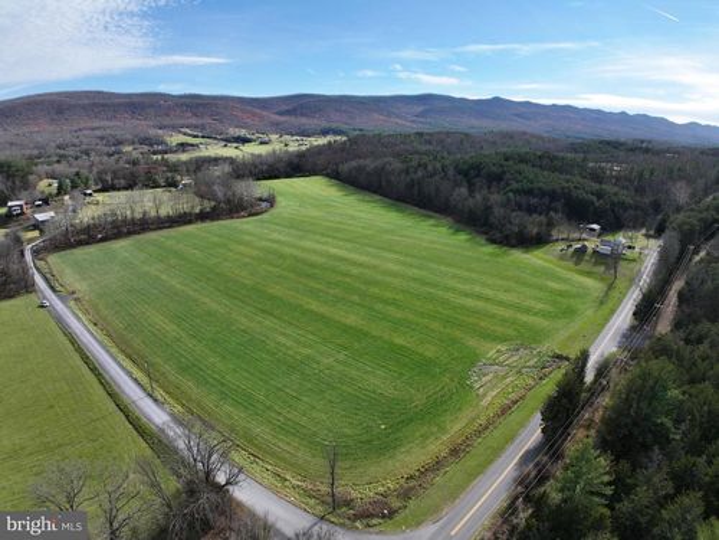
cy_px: 270
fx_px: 498
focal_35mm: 24
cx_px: 360
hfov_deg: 71.6
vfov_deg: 56.8
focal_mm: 12.29
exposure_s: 1/2000
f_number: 2.8
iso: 180
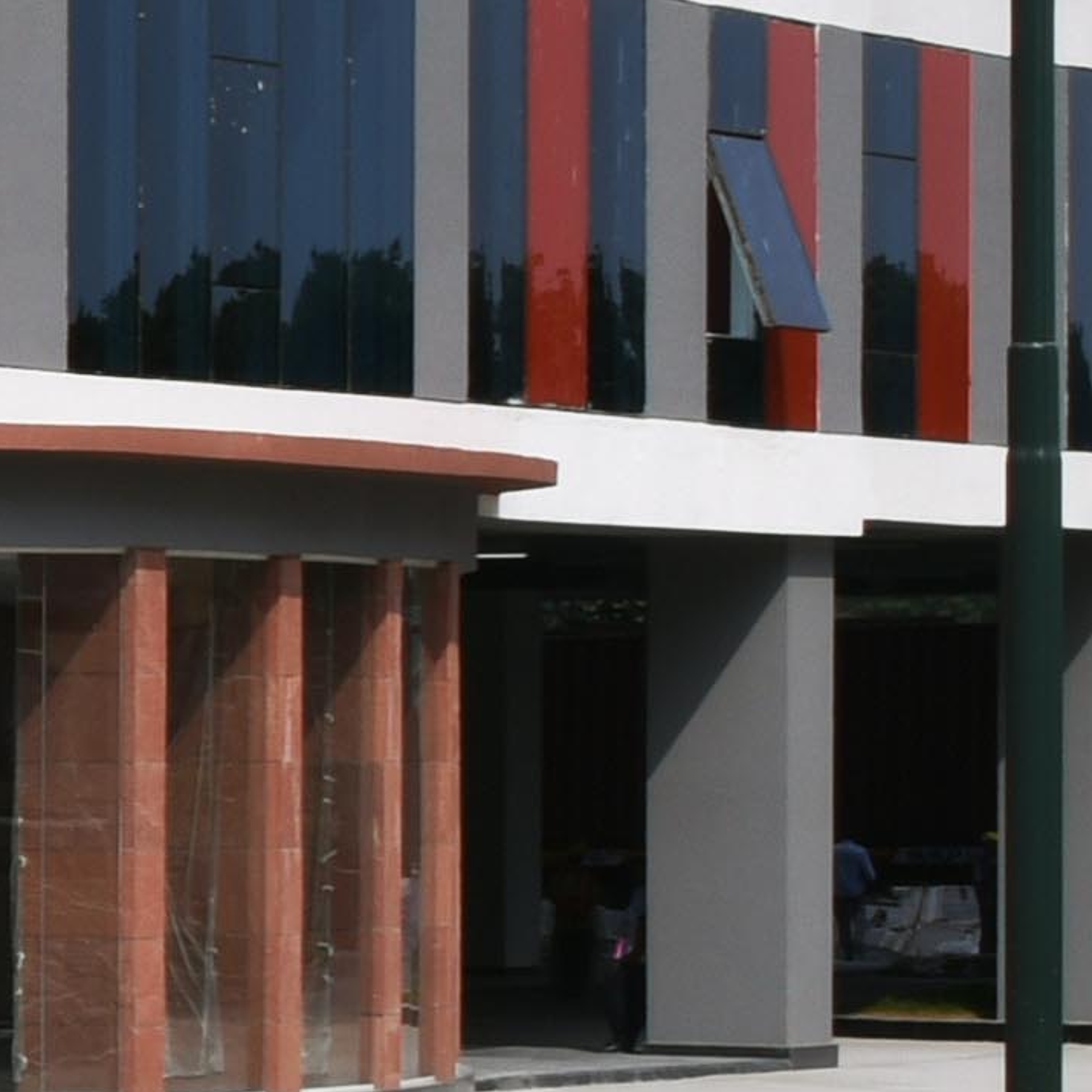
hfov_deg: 6.0
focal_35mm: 210
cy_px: 819
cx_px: -4209
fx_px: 7495
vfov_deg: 8.3
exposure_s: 1/40
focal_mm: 24
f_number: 18
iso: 31
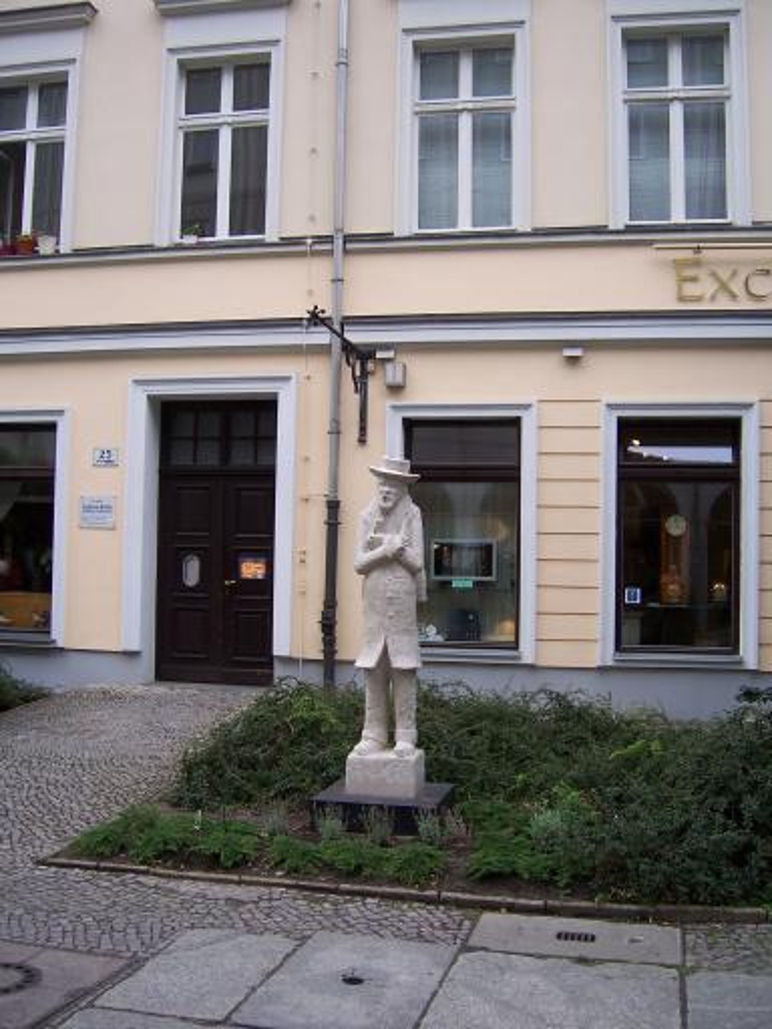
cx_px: 386
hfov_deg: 39.7
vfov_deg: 51.4
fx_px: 1070
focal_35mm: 36
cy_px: 514
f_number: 3
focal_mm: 6
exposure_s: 1/250
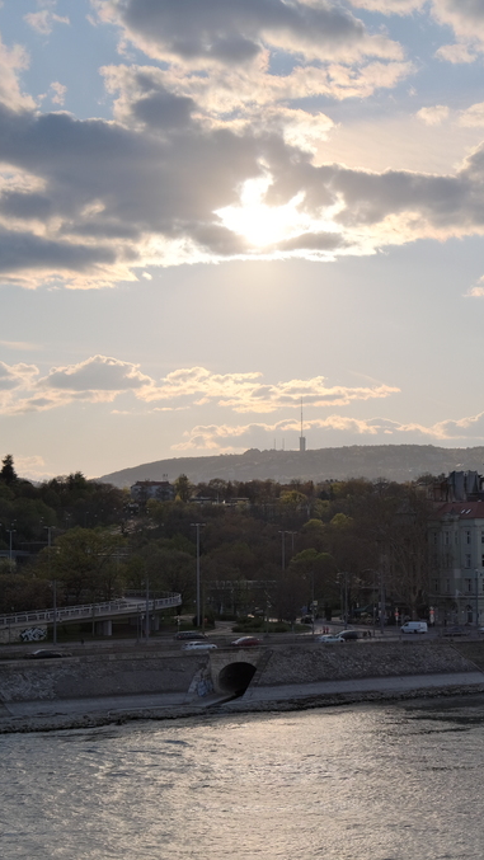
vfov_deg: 32.4
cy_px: 431
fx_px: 1482
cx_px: 415
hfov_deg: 18.3
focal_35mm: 65
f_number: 4
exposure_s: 1/1400
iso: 160
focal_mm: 27.4
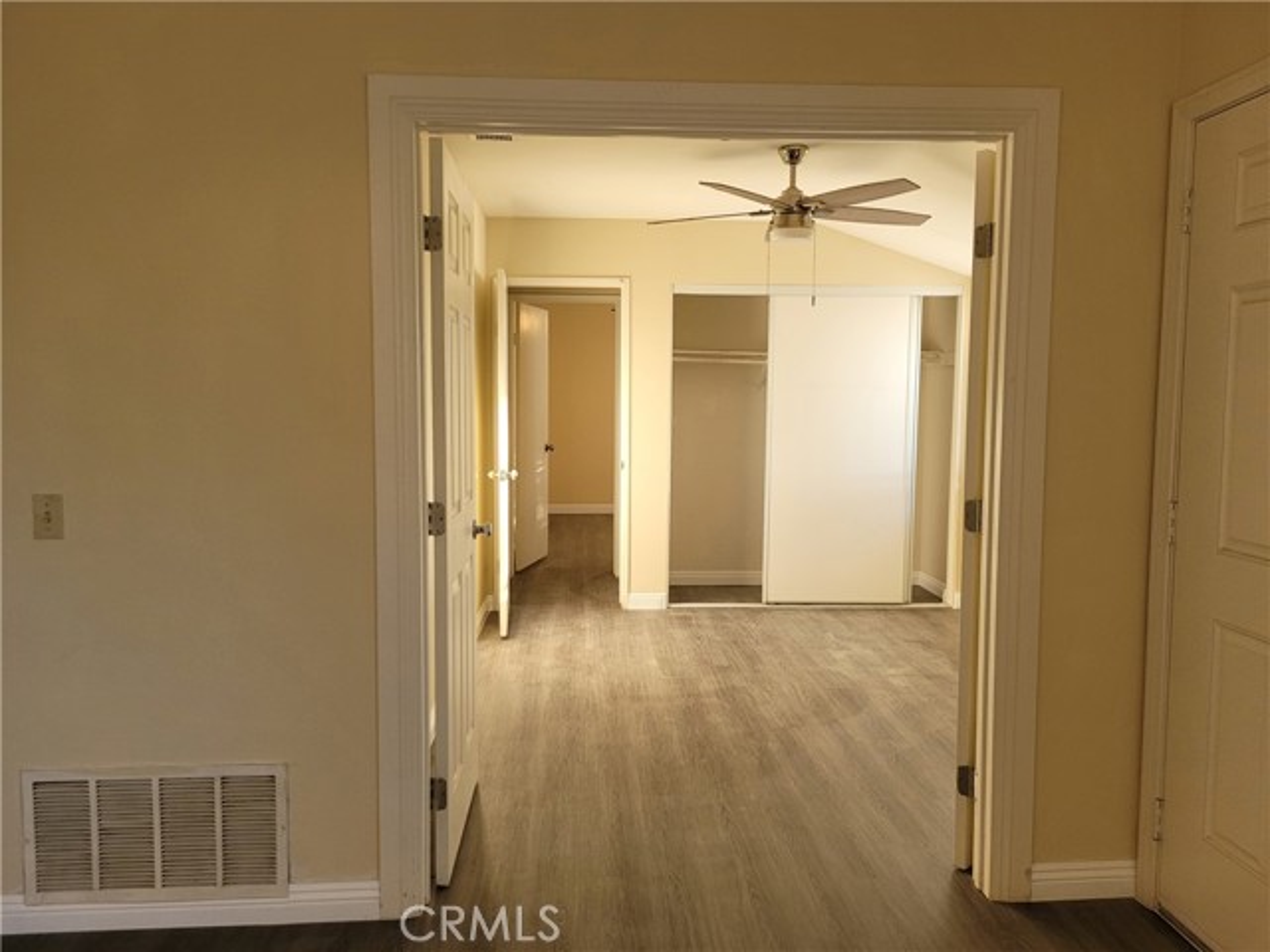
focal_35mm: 26
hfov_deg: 67.3
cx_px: 635
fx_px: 954
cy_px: 476
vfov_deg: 53.1
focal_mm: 5.4
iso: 160
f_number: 1.8
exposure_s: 1/120
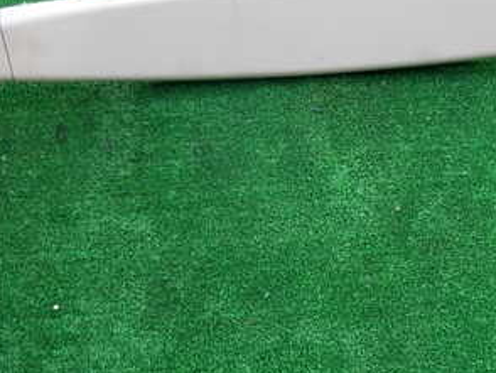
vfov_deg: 28.5
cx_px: 331
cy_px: 140
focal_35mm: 51
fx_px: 731
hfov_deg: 37.1
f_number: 2
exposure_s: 1/80
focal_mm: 4.5
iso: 200
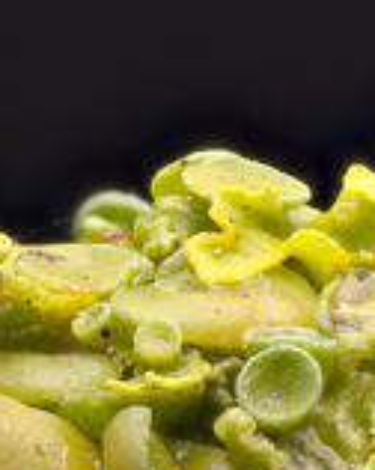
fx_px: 4948
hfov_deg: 4.3
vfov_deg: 5.4
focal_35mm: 356
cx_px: 664
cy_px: 476
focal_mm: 60
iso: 200
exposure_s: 1/30
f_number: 5.6
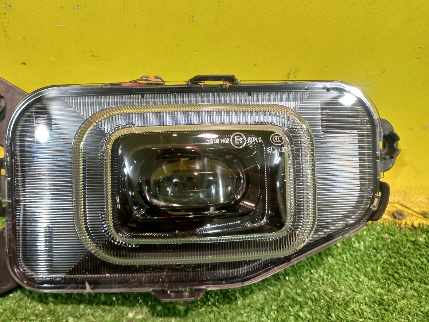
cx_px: 181
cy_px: 161
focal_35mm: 29
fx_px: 359
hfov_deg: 61.3
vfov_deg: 48.2
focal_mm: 4.6
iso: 250
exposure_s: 1/33
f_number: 1.8
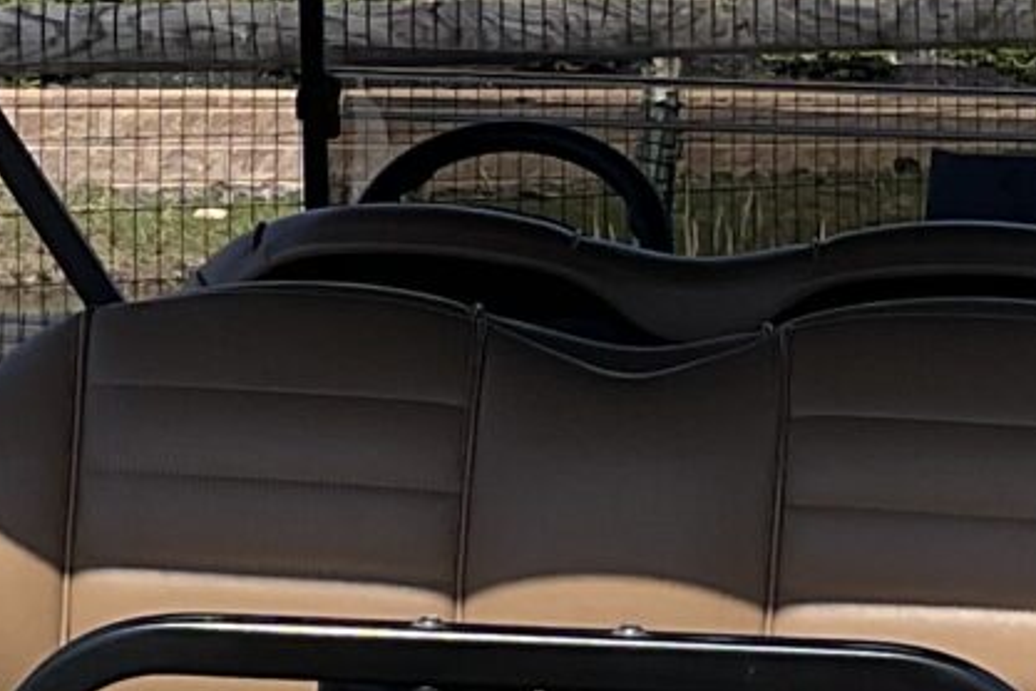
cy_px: 216
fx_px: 5323
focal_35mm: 185
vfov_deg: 7.4
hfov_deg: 11.0
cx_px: 40
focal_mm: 3
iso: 16
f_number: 1.8
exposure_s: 1/1577
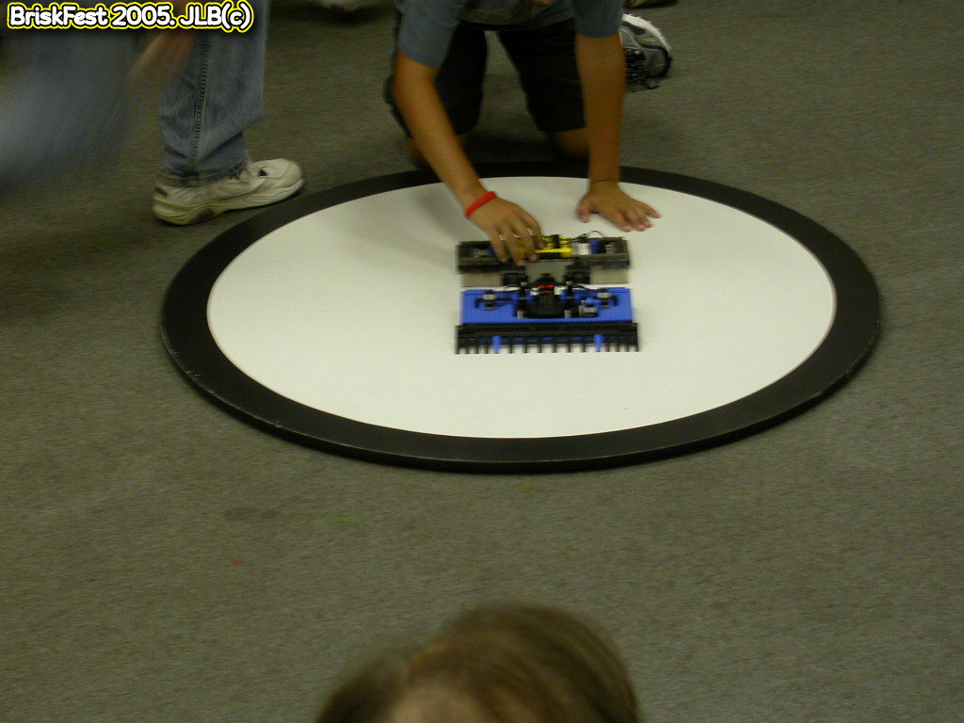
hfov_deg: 17.7
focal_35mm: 111
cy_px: 362
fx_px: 3091
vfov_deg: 13.3
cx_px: 482
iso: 100
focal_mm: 23.1
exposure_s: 1/10.5
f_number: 4.2
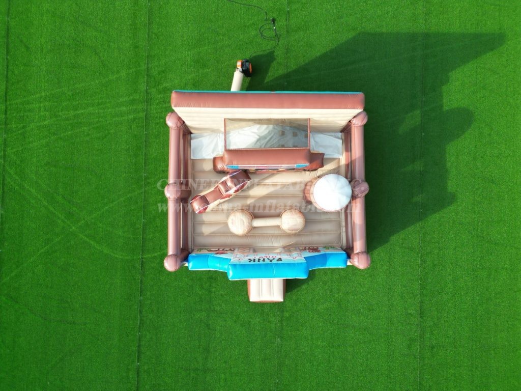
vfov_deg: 56.8
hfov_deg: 71.6
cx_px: 260
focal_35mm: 24
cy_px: 196
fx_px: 361
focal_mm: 6.72
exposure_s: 1/1250
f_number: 1.7
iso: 130
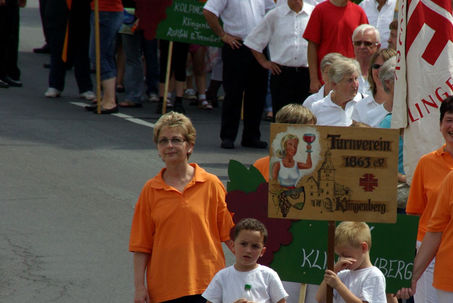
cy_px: 225
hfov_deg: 4.6
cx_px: 327
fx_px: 5693
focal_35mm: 452
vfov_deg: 3.0
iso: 400
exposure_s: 1/750
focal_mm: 200
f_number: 8
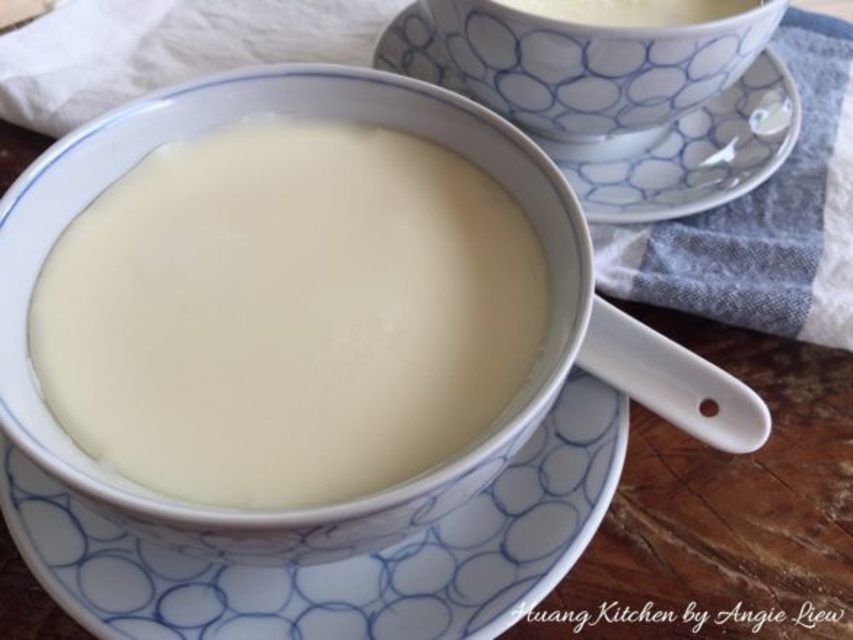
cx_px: 426
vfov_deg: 48.2
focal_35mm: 29
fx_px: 715
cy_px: 320
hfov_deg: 61.6
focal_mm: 4.15
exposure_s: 1/121
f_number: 2.2
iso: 32
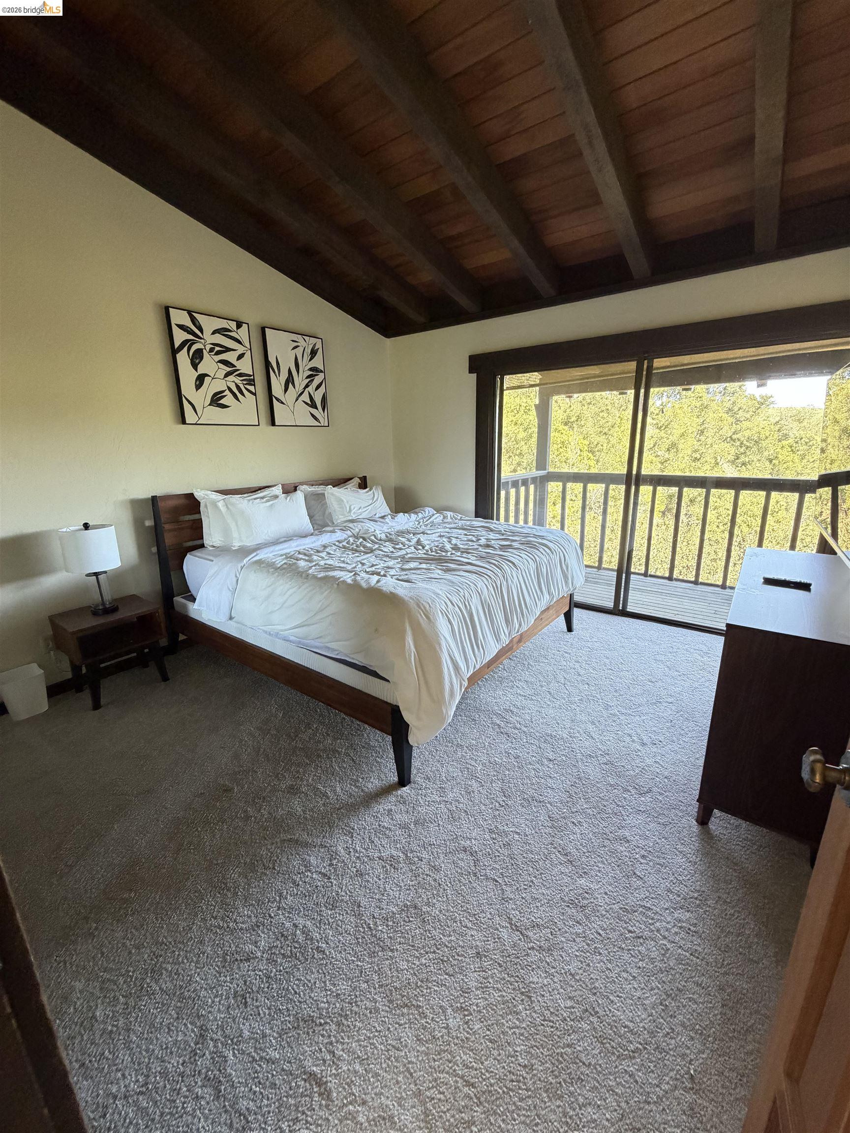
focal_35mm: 14
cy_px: 566
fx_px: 458
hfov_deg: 85.7
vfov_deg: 102.1
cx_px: 425
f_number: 2.2
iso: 320
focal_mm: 2.22
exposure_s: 1/104
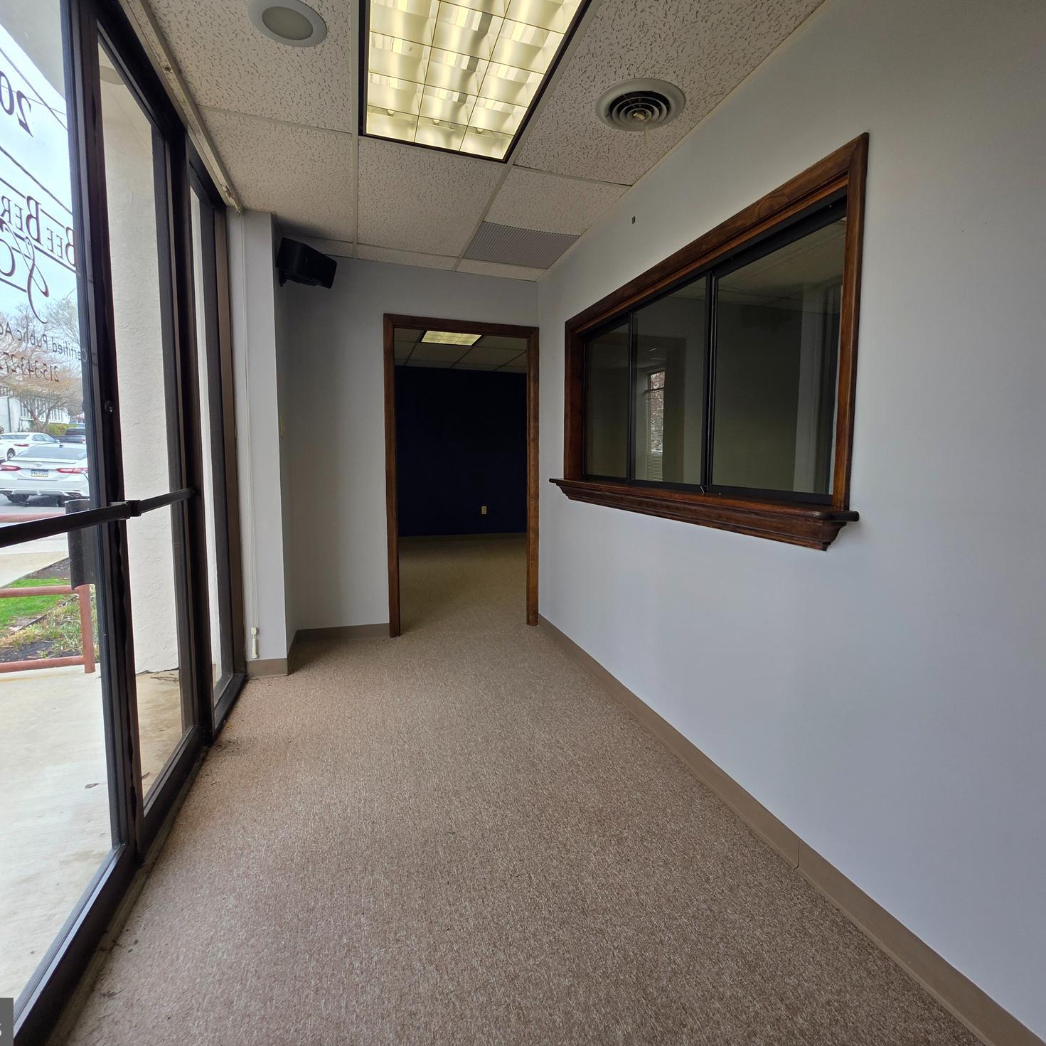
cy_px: 510
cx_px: 564
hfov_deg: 87.3
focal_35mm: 16
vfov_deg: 87.4
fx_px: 547
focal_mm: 2.2
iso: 40
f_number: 1.9
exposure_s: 1/253
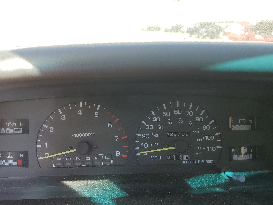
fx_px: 244
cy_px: 119
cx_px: 119
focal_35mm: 31
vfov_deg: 45.3
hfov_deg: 58.2
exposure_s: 1/455
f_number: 1.5
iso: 50
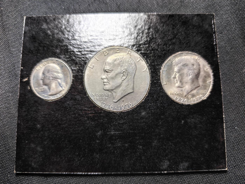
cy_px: 92
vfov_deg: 56.8
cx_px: 122
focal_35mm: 24
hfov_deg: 71.6
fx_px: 170
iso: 400
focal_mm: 5.84
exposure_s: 1/50
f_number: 1.6
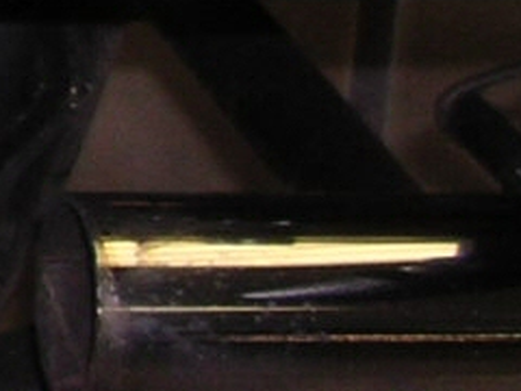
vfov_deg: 5.7
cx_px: -1172
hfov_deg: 6.9
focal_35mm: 253
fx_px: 3808
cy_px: -463
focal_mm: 5.8
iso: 100
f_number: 2.8
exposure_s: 1/60.1
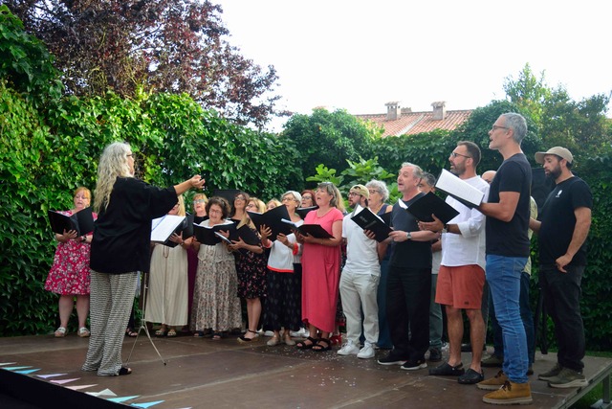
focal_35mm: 36
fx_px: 612
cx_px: 306
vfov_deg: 36.9
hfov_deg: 53.1
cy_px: 204
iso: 1000
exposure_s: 1/500
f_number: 4
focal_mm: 24
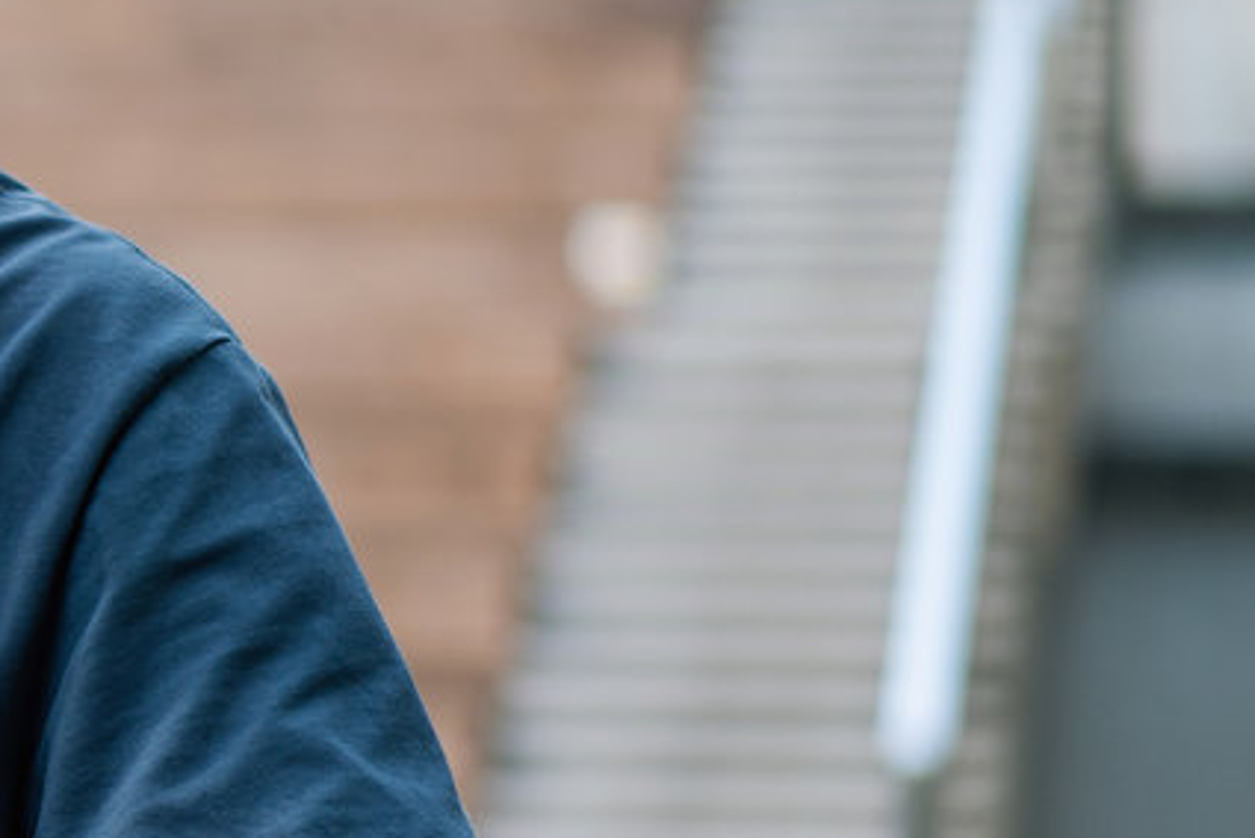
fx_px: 7221
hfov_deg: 9.4
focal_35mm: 207
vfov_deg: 6.6
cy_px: 426
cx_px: -1045
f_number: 1.8
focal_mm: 55
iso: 100
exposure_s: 1/80
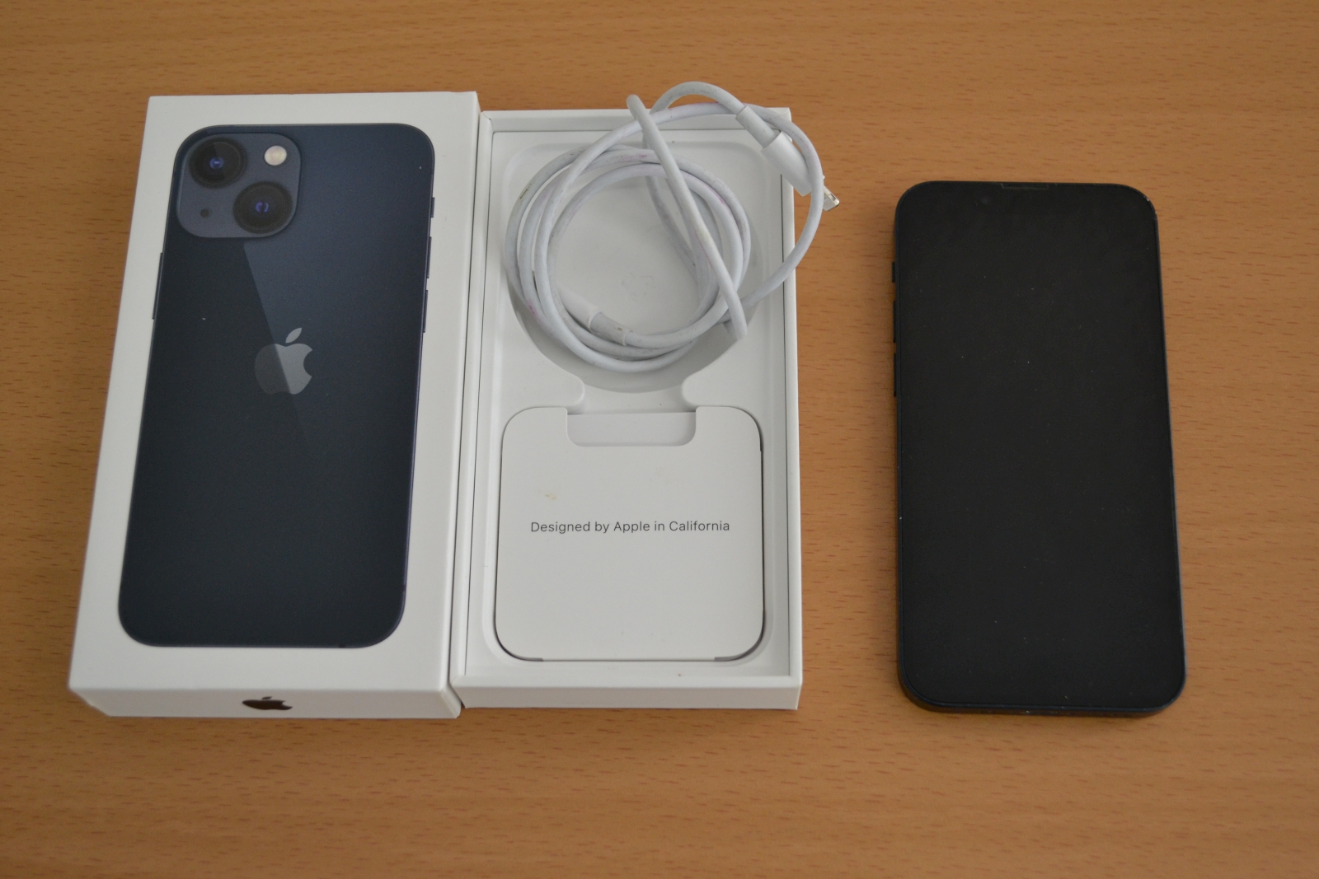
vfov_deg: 28.1
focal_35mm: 48
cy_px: 440
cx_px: 660
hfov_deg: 41.1
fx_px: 1759
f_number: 4.8
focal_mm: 32
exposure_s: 1/60
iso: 900
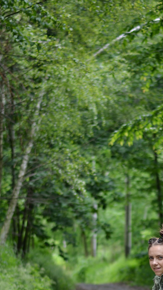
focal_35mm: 155
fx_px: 1192
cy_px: 273
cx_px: 150
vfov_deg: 13.7
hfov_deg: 7.8
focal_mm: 50
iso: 100
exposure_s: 1/1000
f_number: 1.8
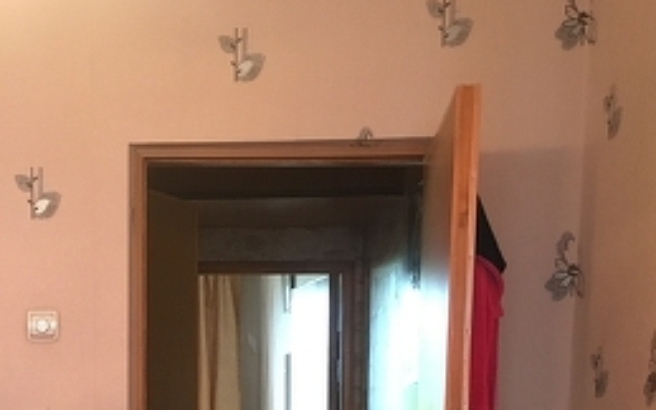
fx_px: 1359
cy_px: 585
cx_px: 84
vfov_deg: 16.0
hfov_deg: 26.4
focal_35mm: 76
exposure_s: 1/33
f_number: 2.2
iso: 250
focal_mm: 4.15
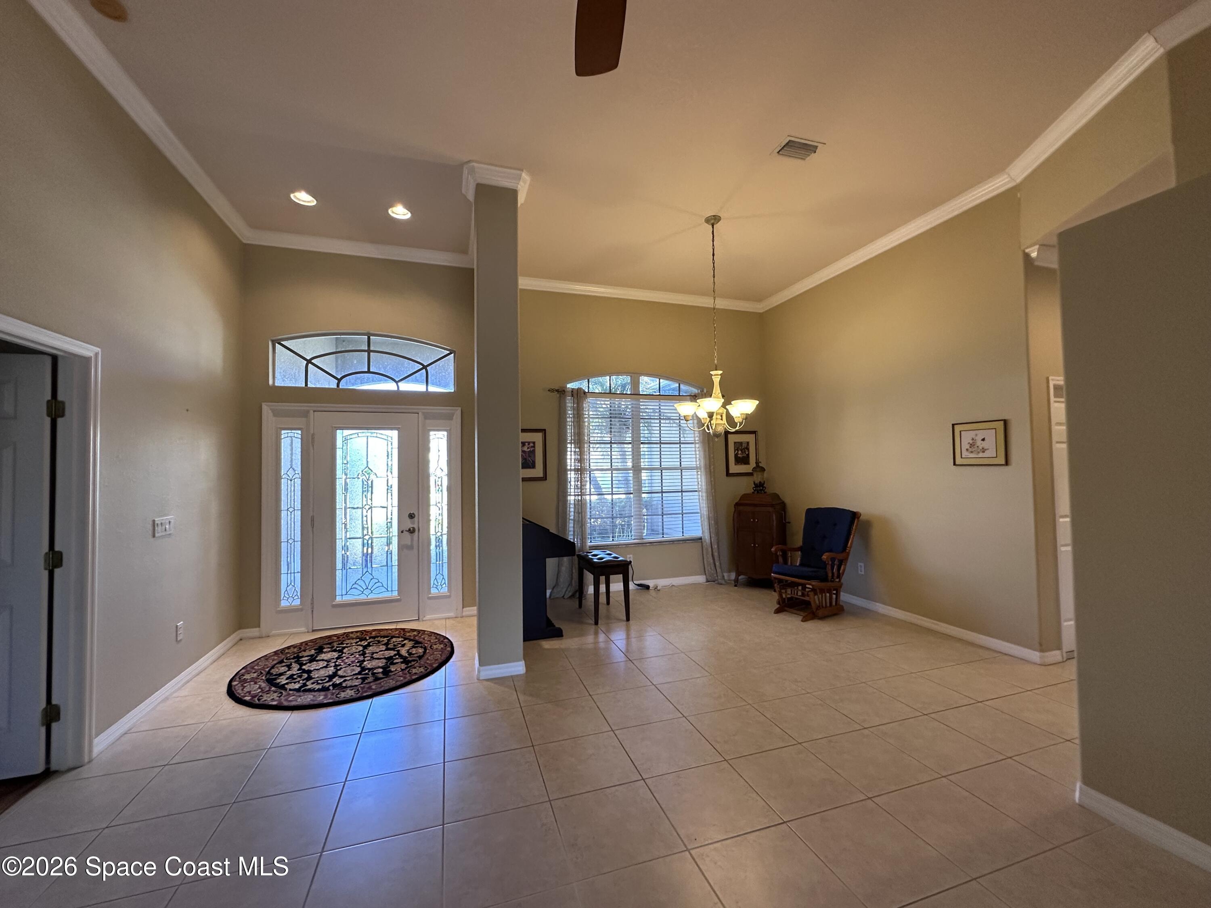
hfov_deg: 102.1
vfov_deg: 85.7
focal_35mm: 14
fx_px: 490
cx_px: 606
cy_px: 454
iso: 200
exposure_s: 1/120
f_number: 2.2
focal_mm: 2.22
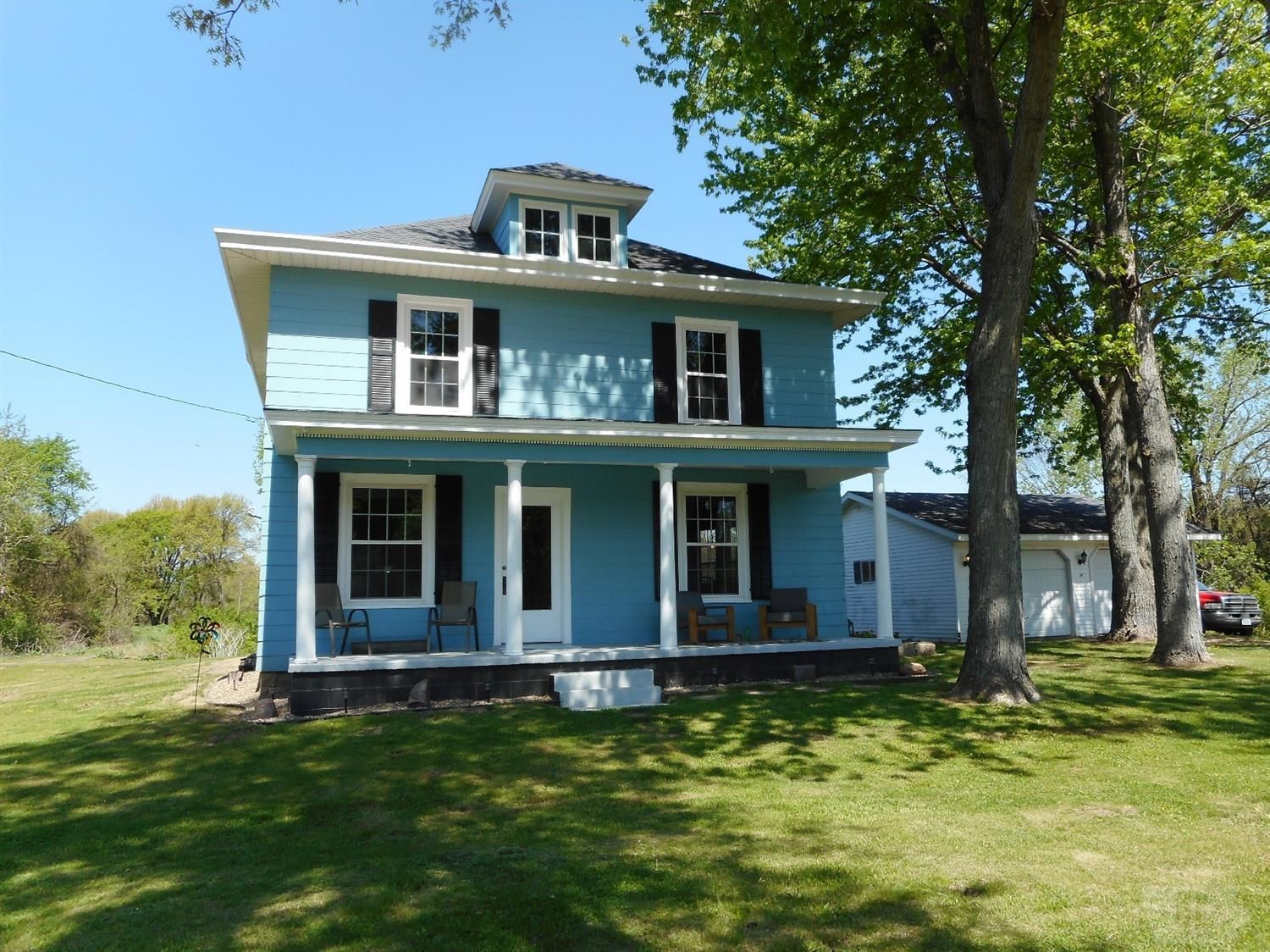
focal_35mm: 25
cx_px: 635
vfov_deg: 54.9
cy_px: 476
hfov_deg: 69.4
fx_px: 917
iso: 80
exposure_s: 1/400
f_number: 3.7
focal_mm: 4.5
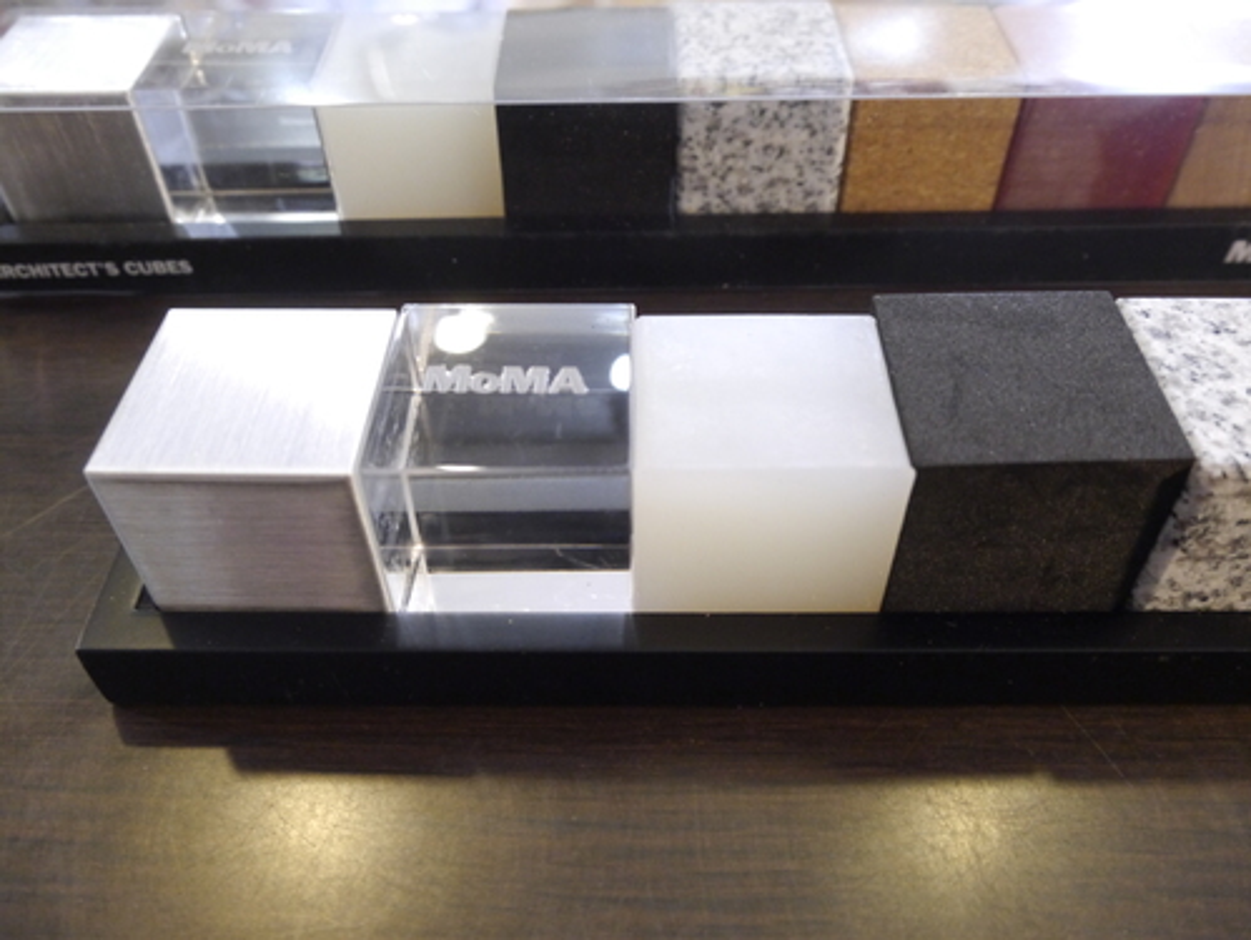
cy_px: 470
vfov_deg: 49.8
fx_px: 1013
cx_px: 626
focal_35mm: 28
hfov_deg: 63.4
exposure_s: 1/25
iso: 1600
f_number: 5.6
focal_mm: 14
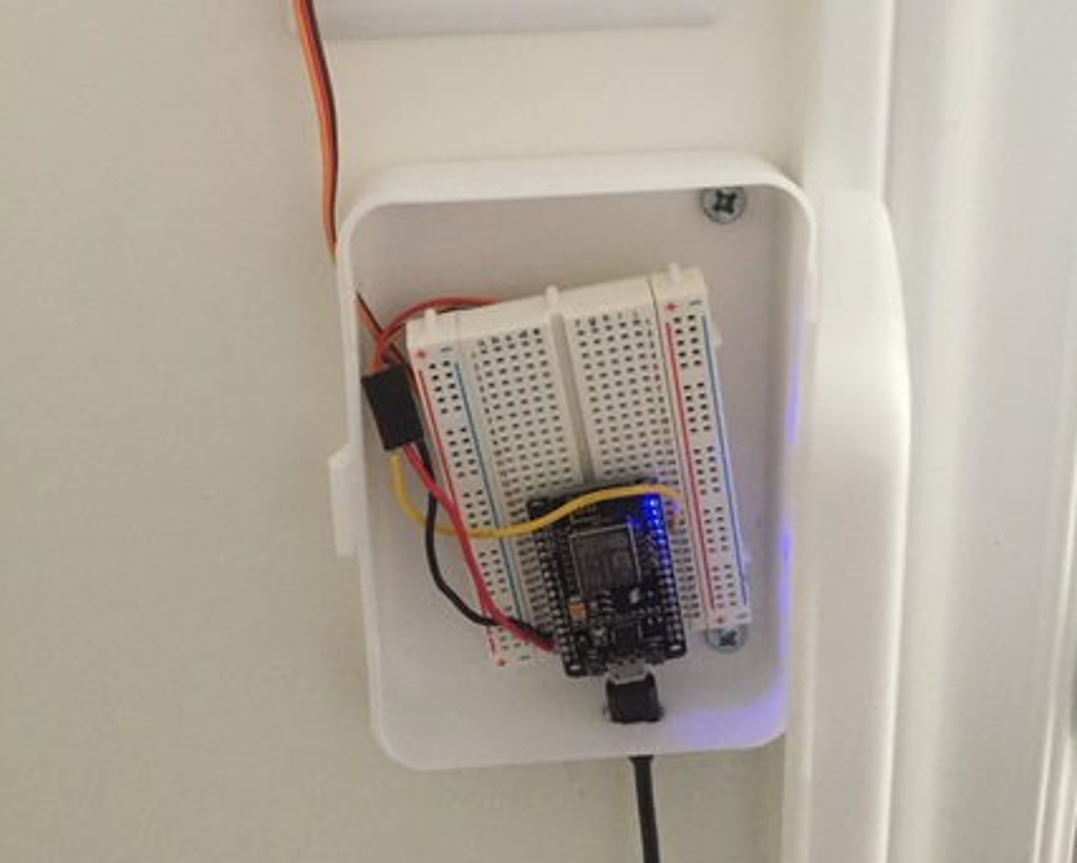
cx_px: 540
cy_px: 178
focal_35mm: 38
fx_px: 1212
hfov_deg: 47.9
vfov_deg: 37.8
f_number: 2.2
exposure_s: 1/15
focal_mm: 4.15
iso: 250
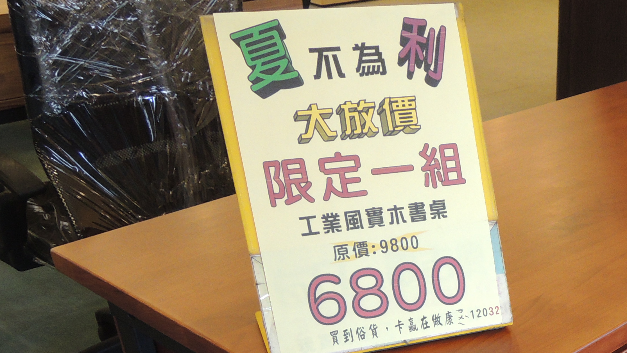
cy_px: 415
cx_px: 591
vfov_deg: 20.8
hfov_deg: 35.7
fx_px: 898
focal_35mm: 54
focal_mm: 4.3
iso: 320
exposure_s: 1/30
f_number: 2.8
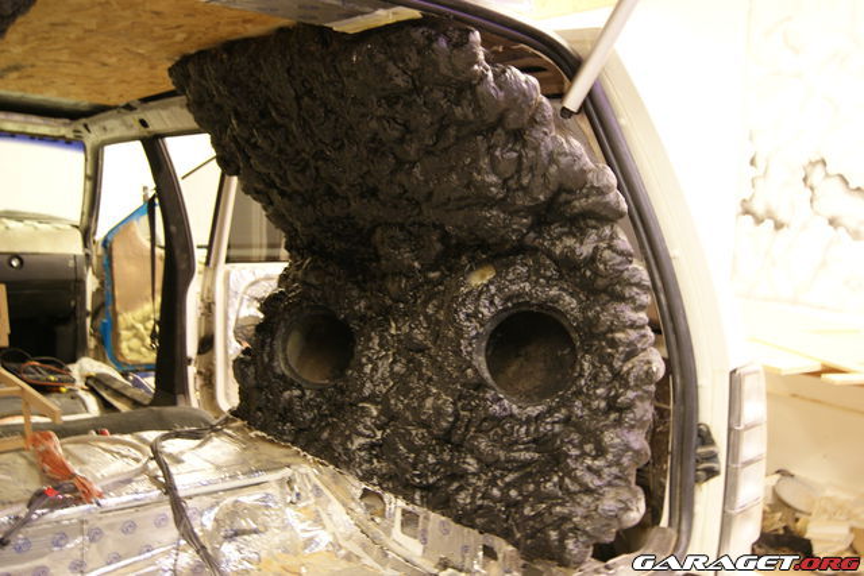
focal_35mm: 36
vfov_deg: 36.9
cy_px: 288
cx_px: 432
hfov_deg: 53.1
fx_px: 864
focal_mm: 24
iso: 400
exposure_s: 1/6
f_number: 4
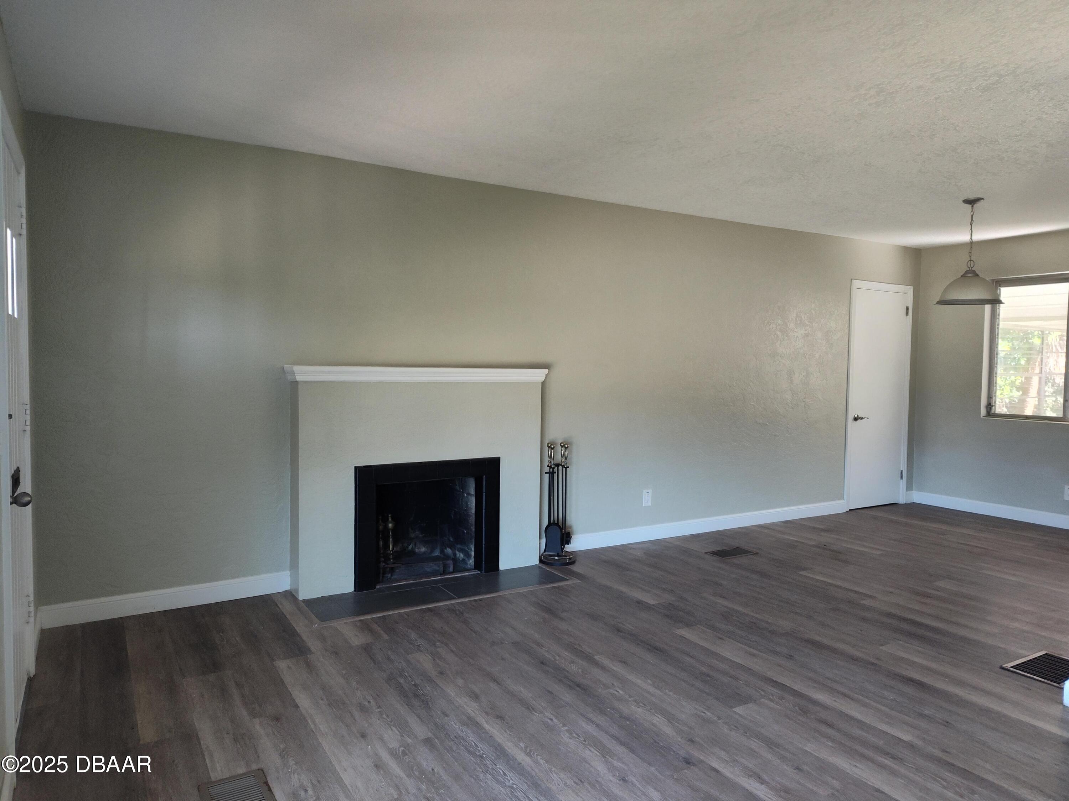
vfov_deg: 58.9
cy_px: 400
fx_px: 710
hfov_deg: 73.9
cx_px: 534
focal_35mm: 23
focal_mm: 5.56
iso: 1056
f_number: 1.8
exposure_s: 1/120
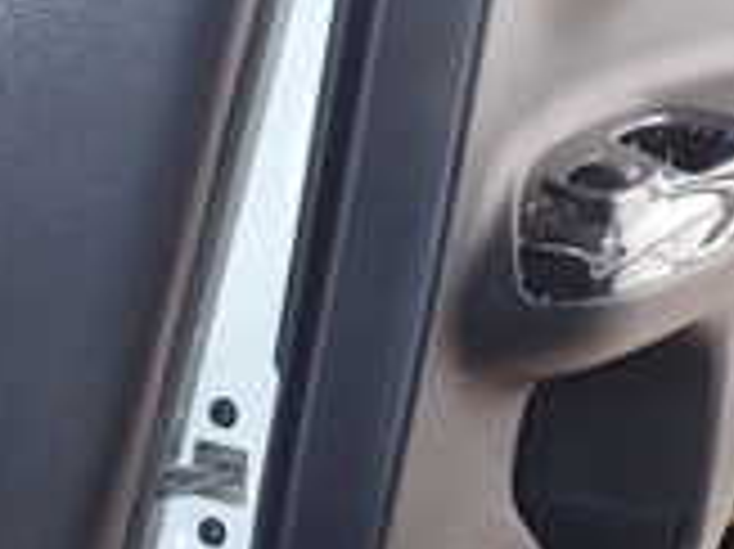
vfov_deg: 15.9
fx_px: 1949
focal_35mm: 92
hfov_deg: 20.2
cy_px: 459
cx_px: -113
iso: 100
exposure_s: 1/250
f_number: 2.8
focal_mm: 4.5
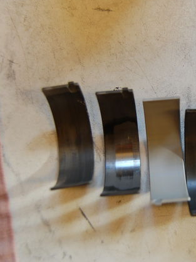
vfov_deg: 36.2
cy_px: 130
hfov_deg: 26.6
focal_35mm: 53
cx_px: 175
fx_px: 401
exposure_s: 1/60
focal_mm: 24
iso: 400
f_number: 4
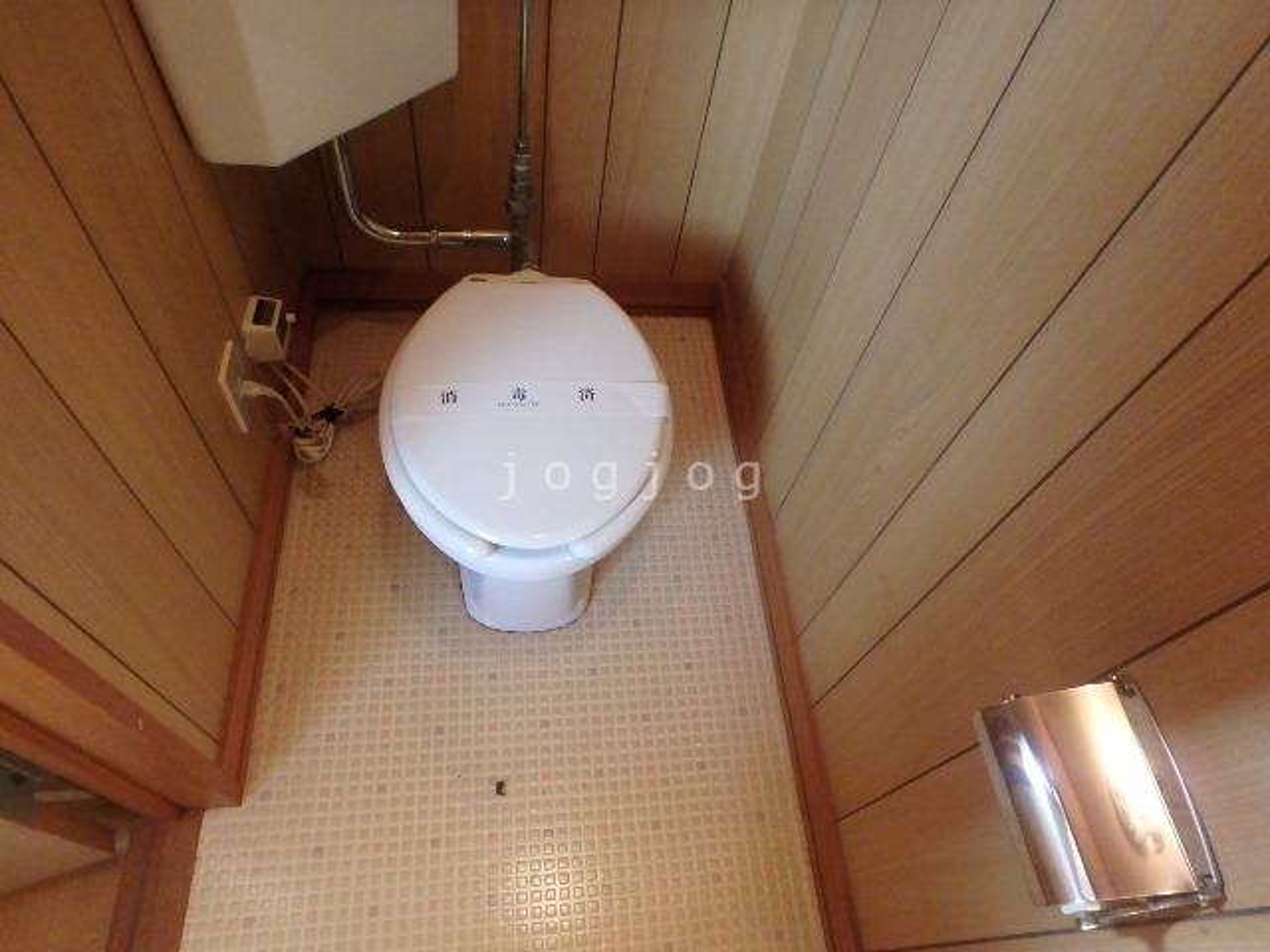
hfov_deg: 79.0
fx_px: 770
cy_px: 476
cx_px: 635
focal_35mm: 21
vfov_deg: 63.4
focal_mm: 3.7
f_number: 3.5
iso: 800
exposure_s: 1/30
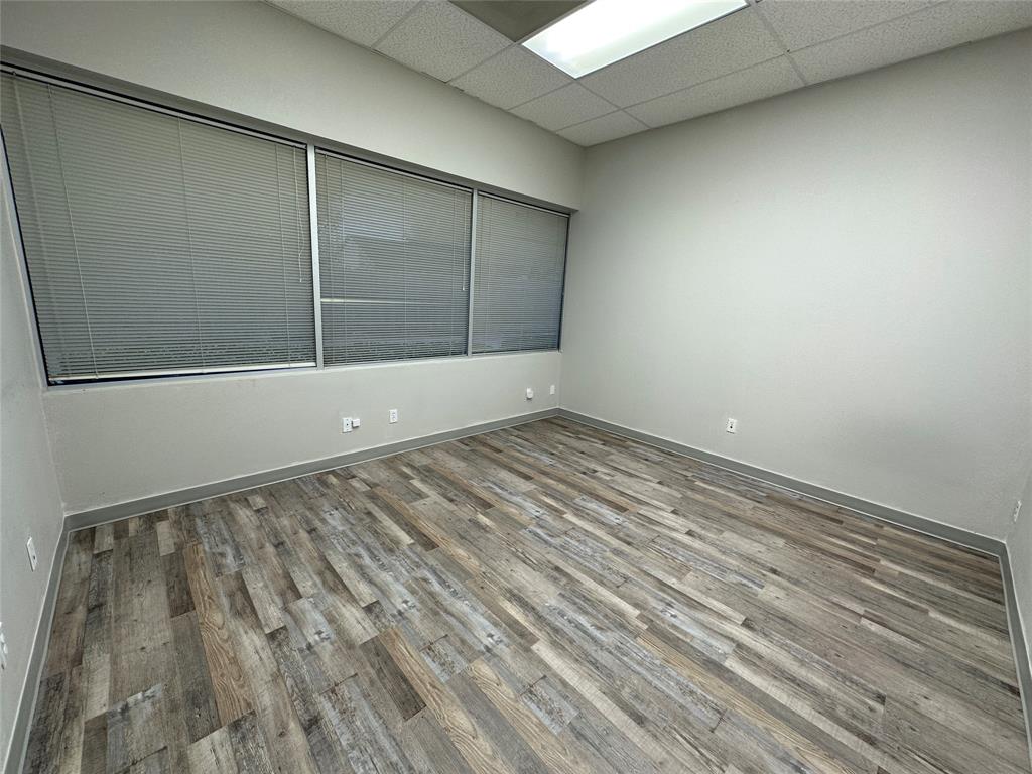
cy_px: 387
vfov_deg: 85.7
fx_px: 417
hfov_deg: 102.1
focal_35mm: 14
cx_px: 516
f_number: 2.2
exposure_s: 1/120
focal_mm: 2.22
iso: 80
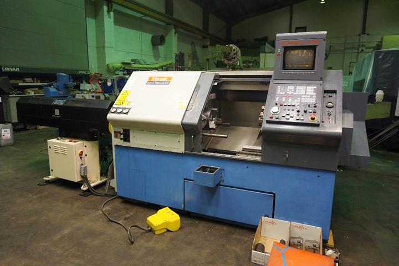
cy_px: 133
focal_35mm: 24
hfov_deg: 73.7
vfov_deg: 53.1
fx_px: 266
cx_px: 200
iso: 1600
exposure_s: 1/160
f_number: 4
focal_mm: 16
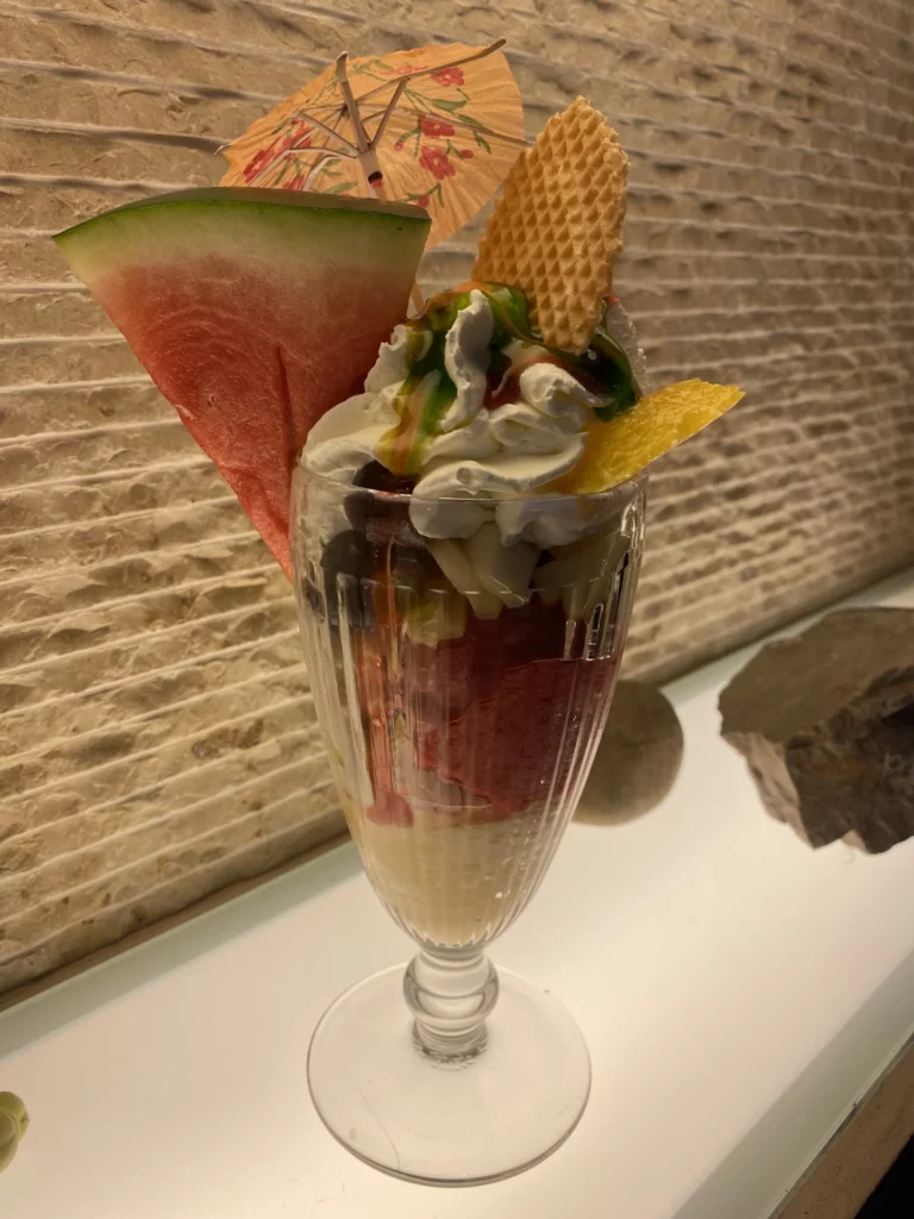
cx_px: 457
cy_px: 610
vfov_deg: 67.3
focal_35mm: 26
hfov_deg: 53.1
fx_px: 915
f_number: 1.8
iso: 32
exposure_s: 1/202
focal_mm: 4.25
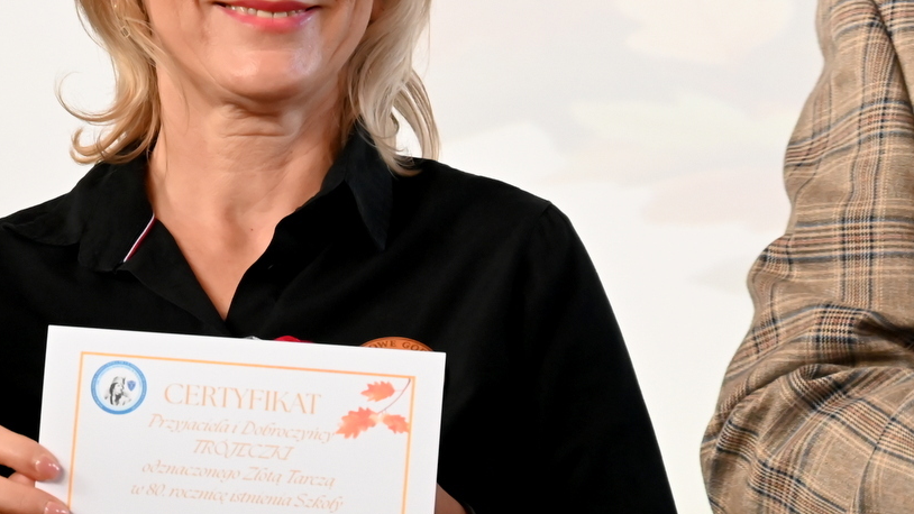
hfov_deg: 7.7
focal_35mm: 278
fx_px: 6738
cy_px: 189
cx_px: -35
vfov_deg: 4.4
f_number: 6.3
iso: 3200
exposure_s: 1/125
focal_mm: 120
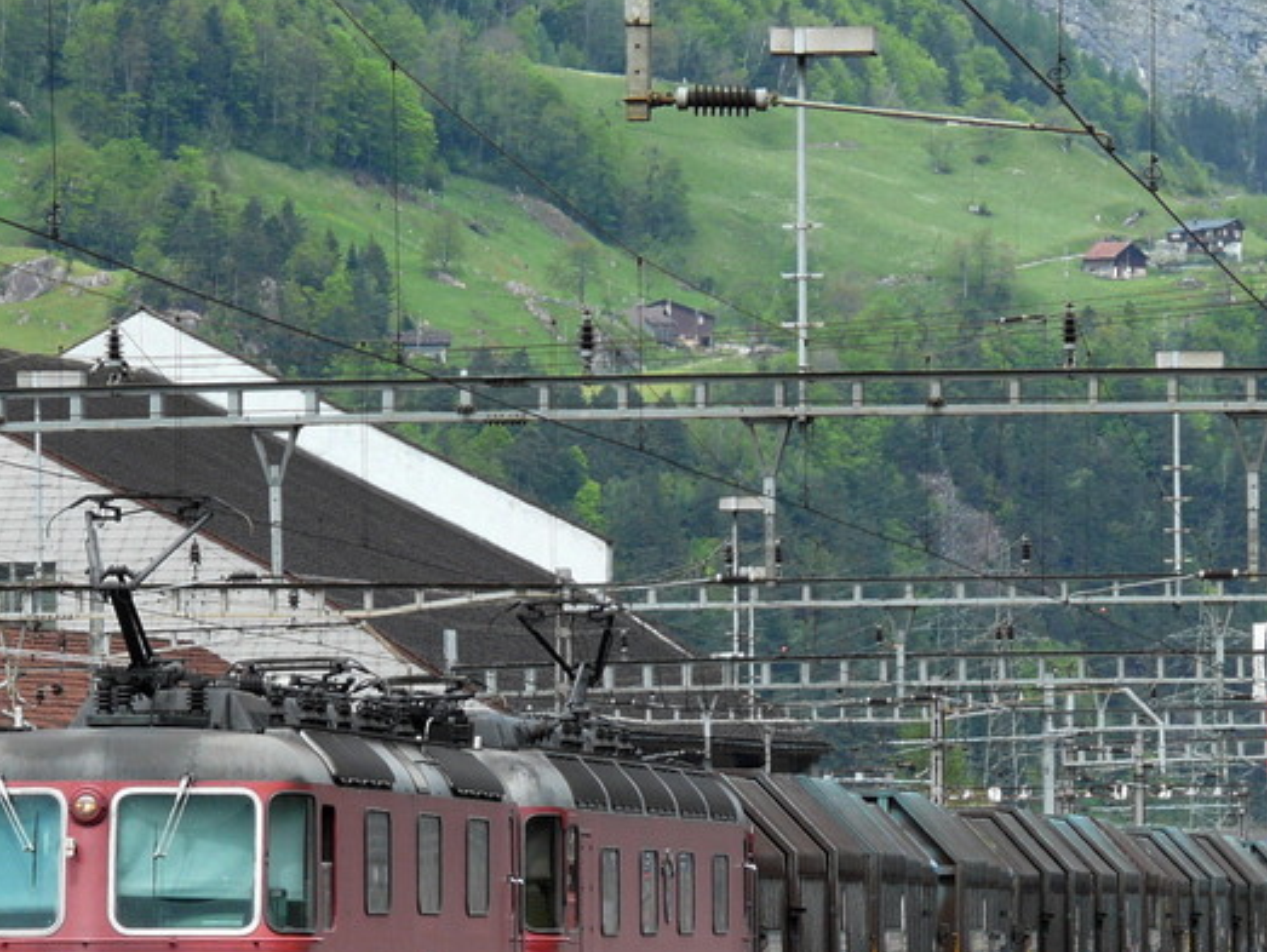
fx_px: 11757
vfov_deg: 4.6
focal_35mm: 321
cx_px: 499
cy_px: 889
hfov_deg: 6.2
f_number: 5
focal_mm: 27.6
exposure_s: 1/250
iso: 100
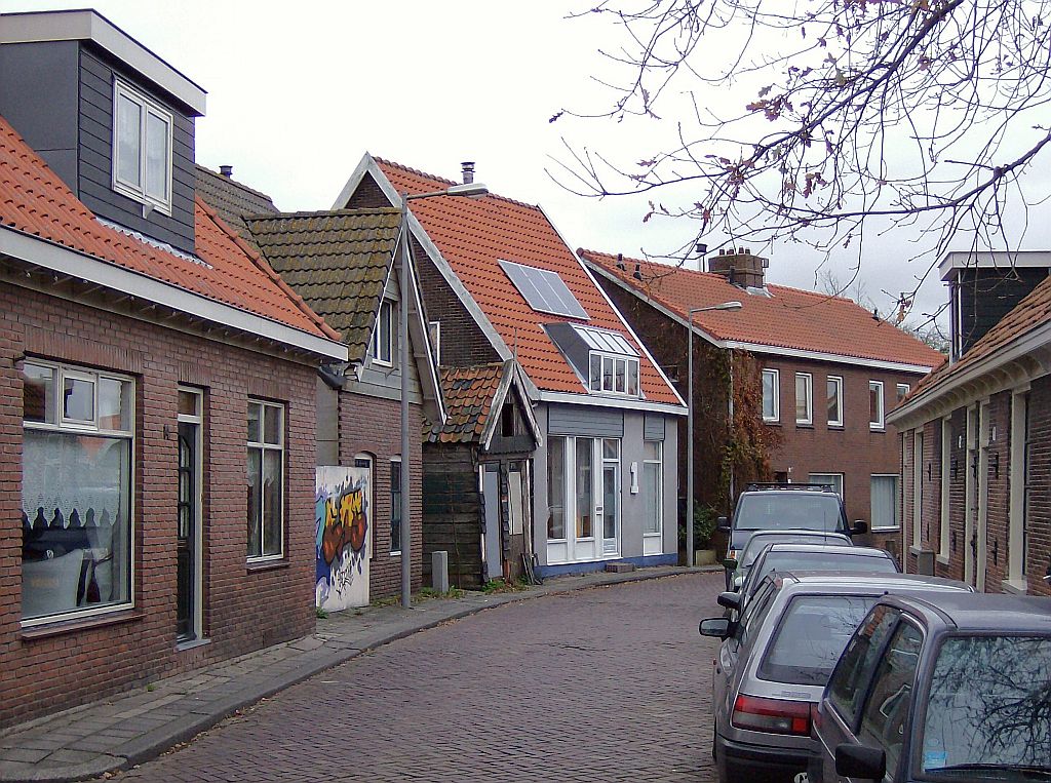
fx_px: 1696
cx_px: 526
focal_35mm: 56
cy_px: 392
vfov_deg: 26.0
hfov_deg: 34.4
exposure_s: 1/88
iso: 187
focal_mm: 9.3
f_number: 3.4
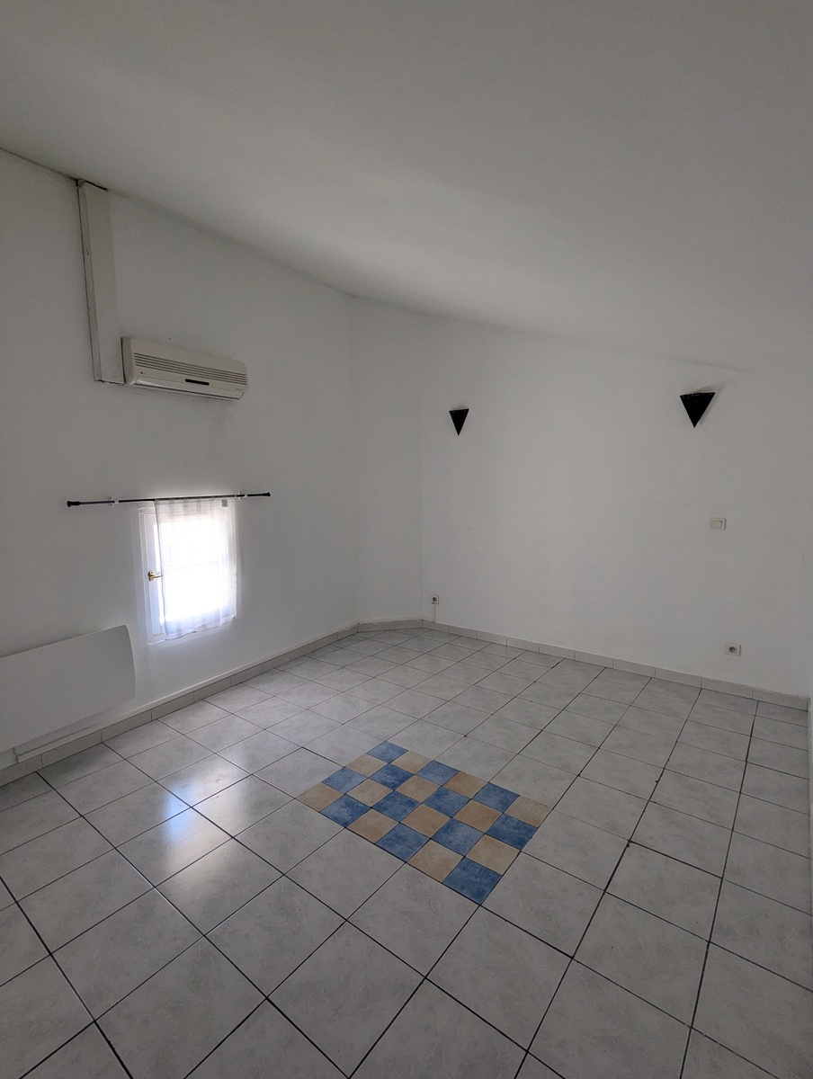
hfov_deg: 78.3
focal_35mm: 16
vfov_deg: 94.4
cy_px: 540
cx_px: 406
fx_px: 500
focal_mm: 2.35
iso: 45
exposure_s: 1/52.4
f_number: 2.2
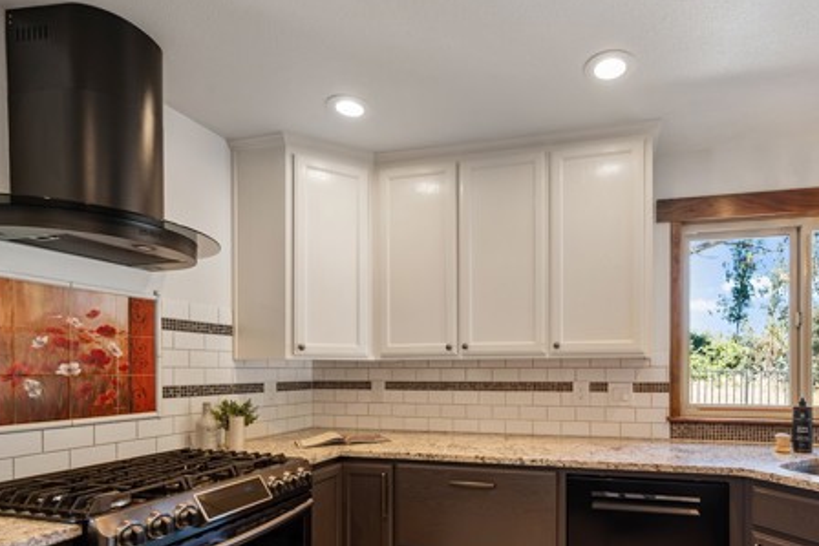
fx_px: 455
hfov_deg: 82.8
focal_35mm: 20
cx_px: 497
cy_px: 366
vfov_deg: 60.4
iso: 100
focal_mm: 14
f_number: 8
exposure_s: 1/5
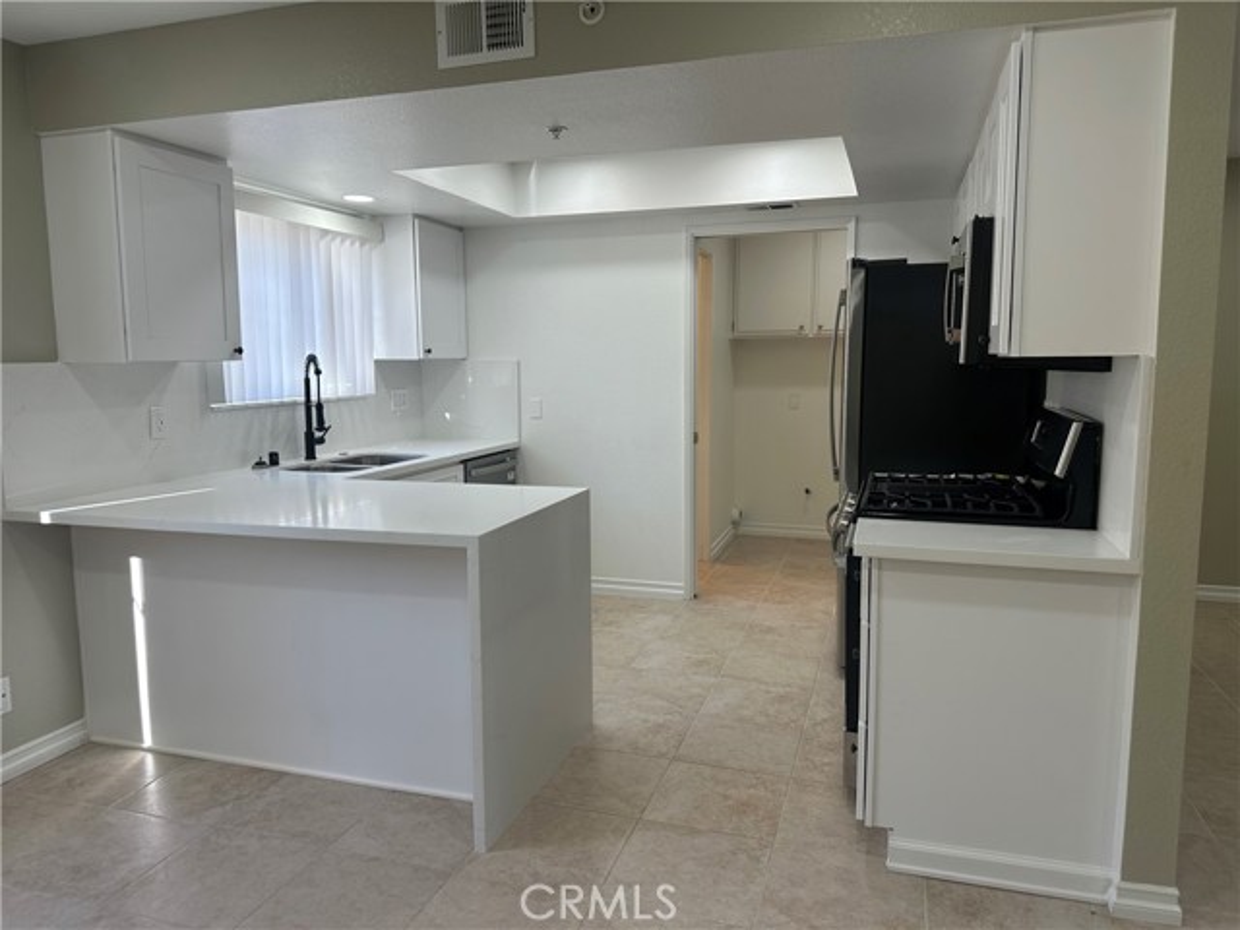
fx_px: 860
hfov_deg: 71.6
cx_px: 620
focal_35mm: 24
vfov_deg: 56.8
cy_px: 465
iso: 64
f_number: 1.78
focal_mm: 6.86
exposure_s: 1/160
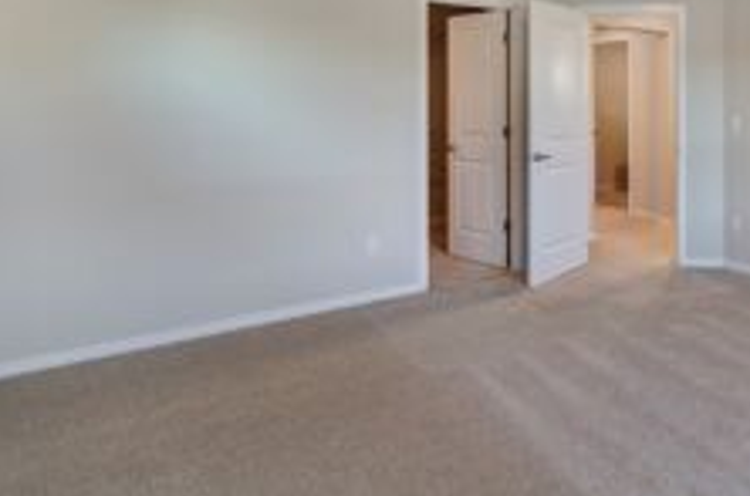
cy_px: 164
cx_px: 615
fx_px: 561
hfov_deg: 61.1
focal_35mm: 27
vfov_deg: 46.9
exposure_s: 1/20
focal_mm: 10
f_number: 5.6
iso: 160
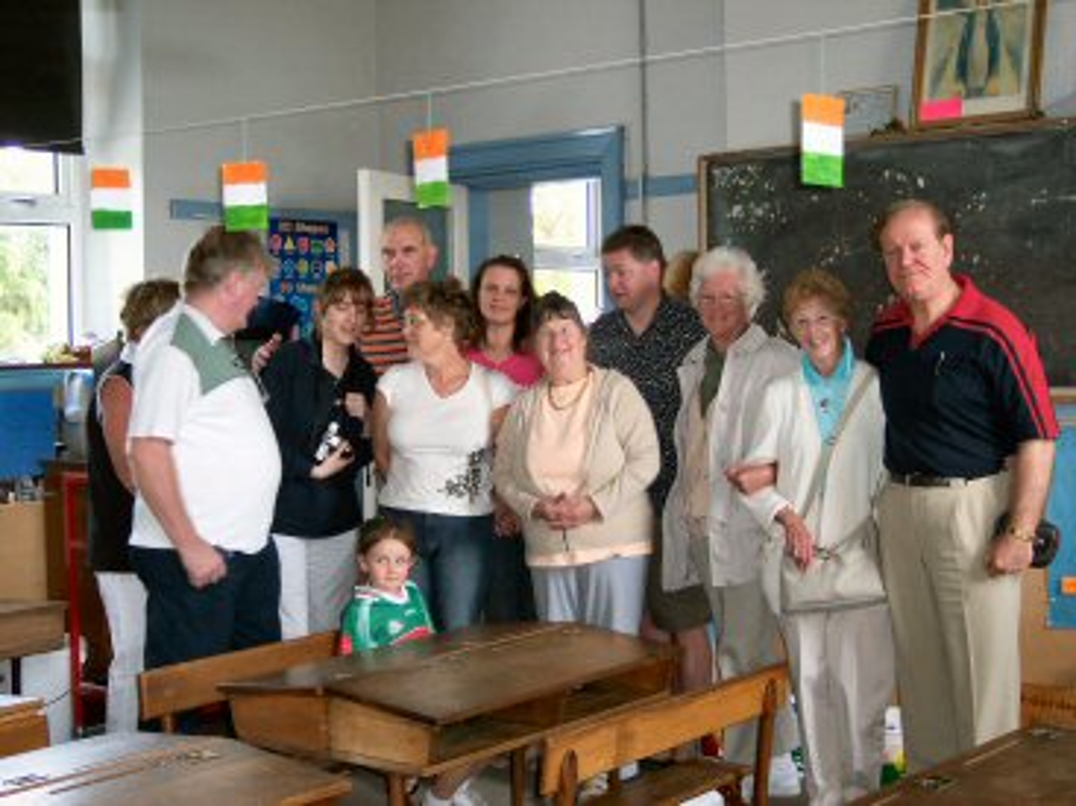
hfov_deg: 37.5
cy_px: 403
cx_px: 538
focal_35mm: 51
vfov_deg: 28.5
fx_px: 1585
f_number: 3.4
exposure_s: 1/30
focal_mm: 10.7
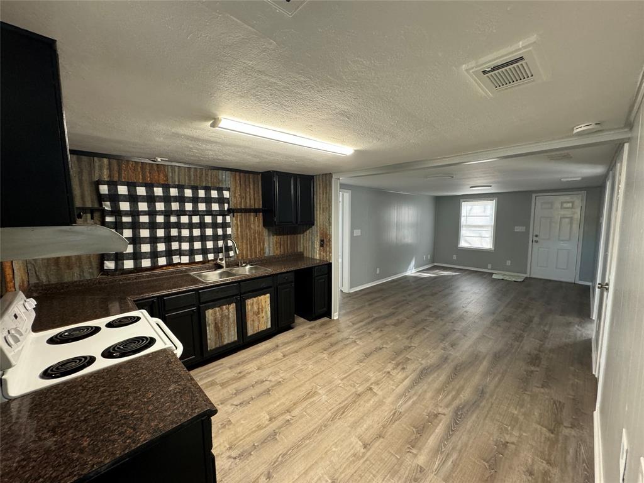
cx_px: 322
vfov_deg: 85.7
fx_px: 260
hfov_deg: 102.1
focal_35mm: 14
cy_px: 242
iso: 250
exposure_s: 1/60
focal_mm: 2.22
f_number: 2.2
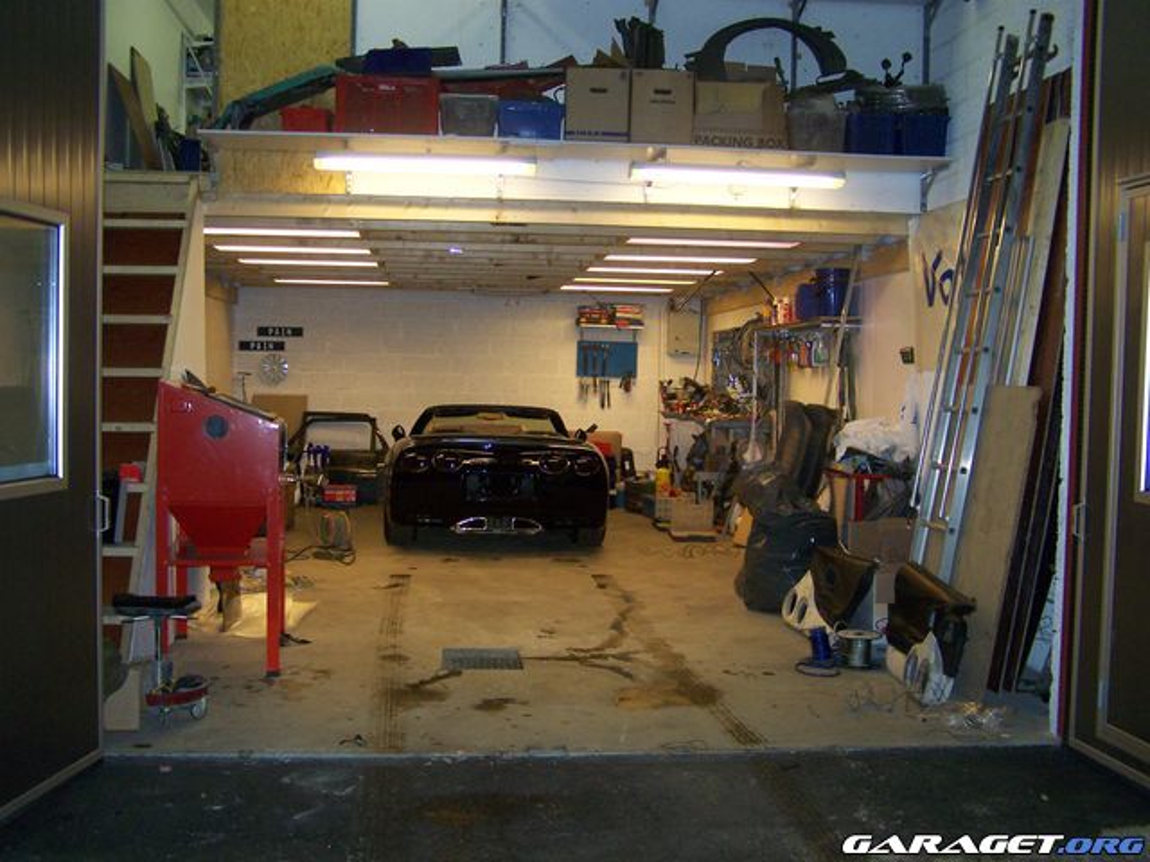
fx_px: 1262
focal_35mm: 38
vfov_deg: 37.7
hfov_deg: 49.0
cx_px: 575
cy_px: 431
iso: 160
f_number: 2.8
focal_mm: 6.3
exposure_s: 1/60
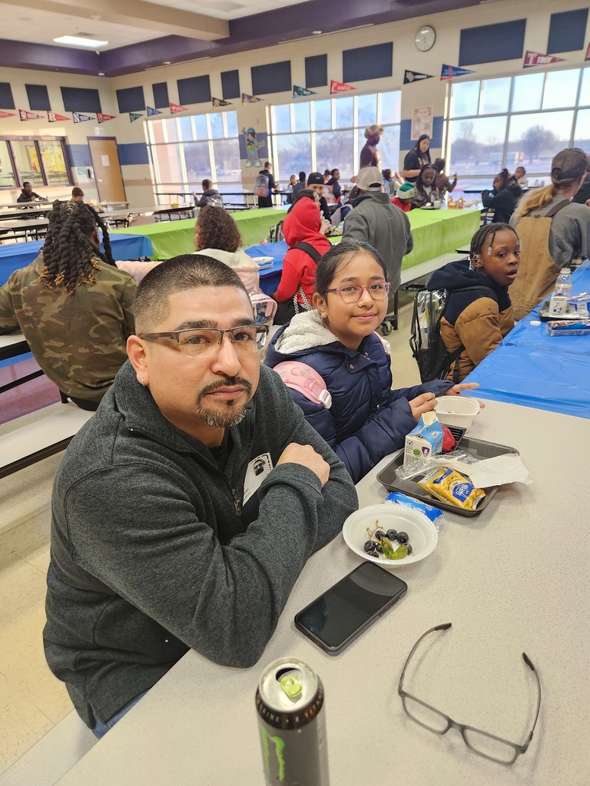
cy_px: 393
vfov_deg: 73.9
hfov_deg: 58.9
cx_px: 295
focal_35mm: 23
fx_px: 523
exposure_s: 1/120
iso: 800
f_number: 1.8
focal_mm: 5.4
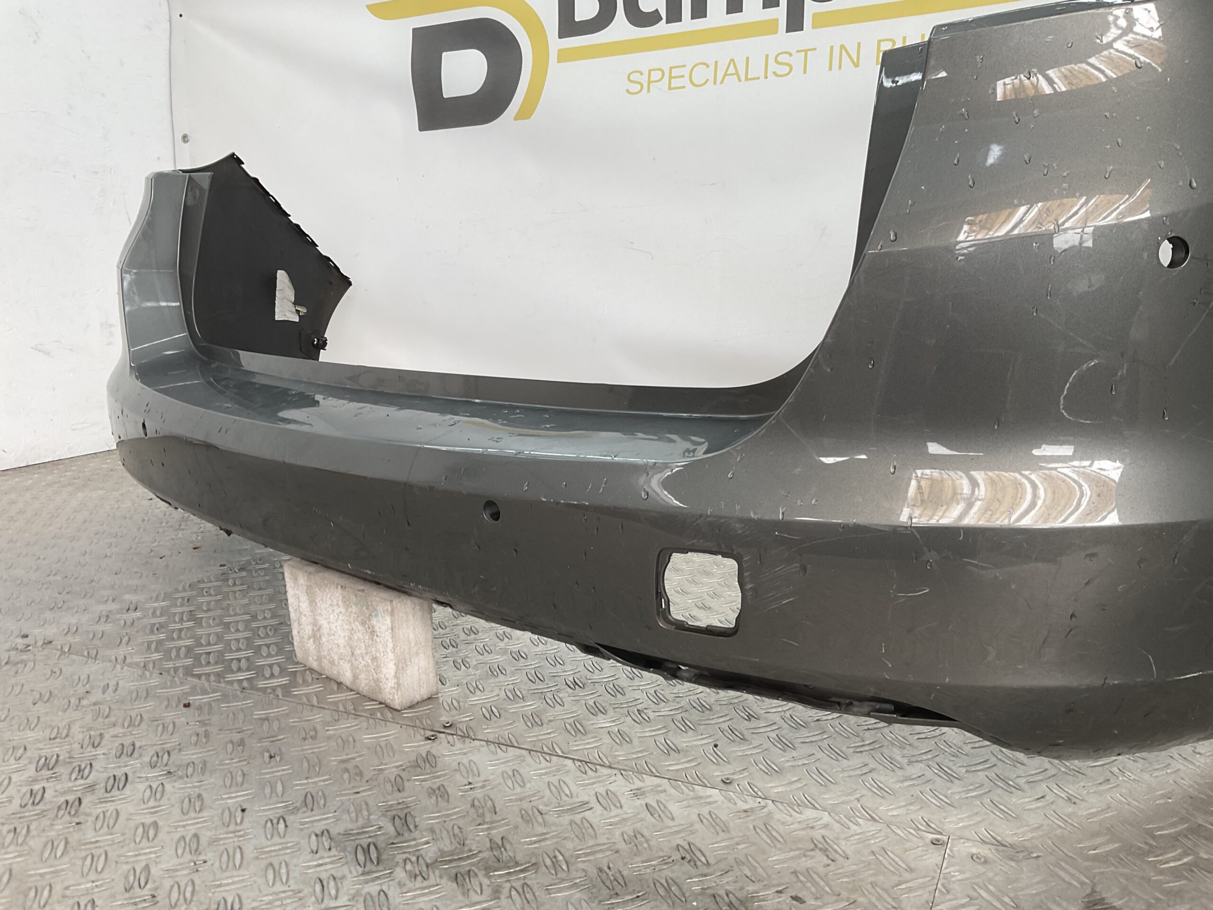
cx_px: 606
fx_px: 1016
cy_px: 455
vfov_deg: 48.2
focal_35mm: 29
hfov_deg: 61.7
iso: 20
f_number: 1.8
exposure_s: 1/120
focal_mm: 3
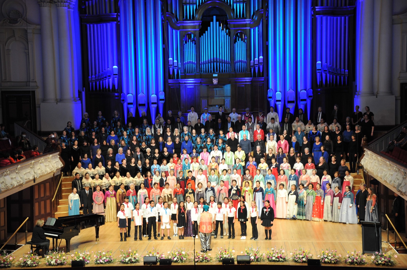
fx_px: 768
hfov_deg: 29.7
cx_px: 204
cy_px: 135
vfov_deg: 20.0
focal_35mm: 68
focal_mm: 68
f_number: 5
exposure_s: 1/80
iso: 2000
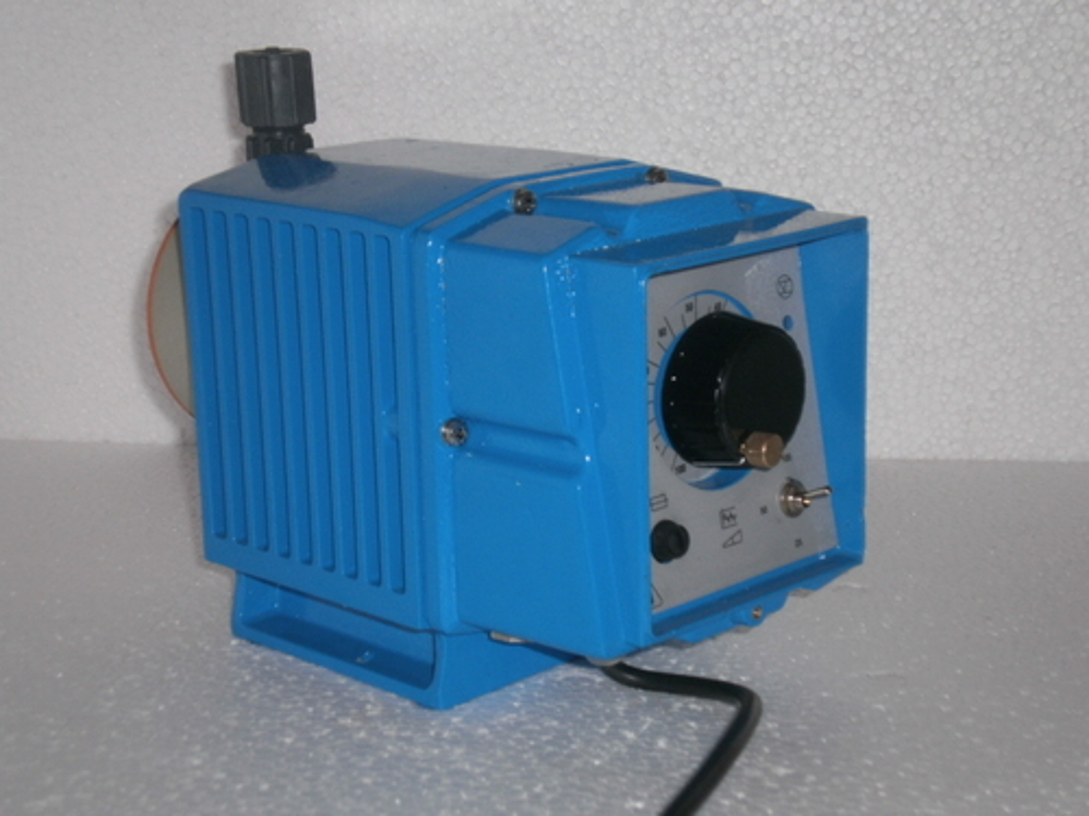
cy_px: 408
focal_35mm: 64
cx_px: 544
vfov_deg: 22.9
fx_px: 2013
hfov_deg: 30.3
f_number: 4.4
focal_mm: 11.3
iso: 125
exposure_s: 1/50
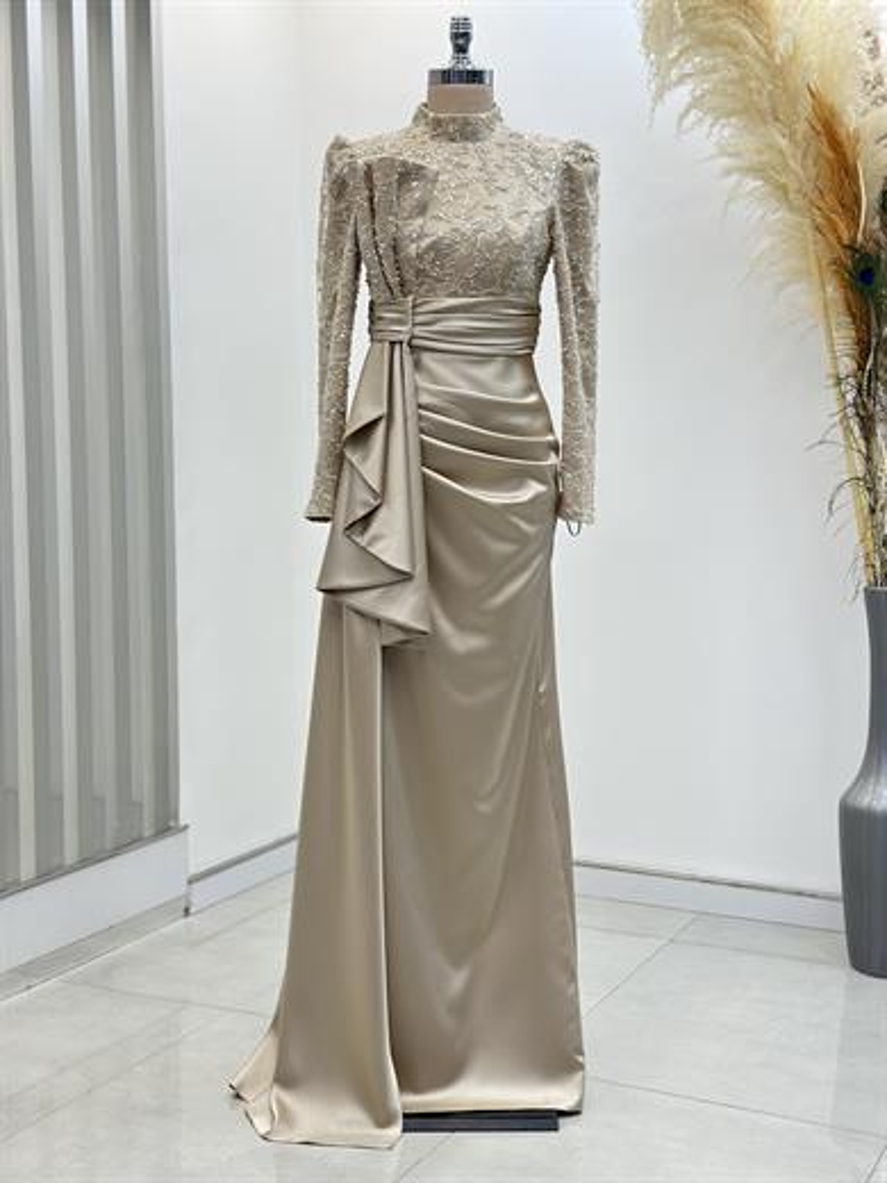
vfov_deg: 39.7
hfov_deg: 30.3
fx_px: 1640
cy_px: 592
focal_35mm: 48
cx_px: 444
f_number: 1.78
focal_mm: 6.86
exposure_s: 1/377
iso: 80
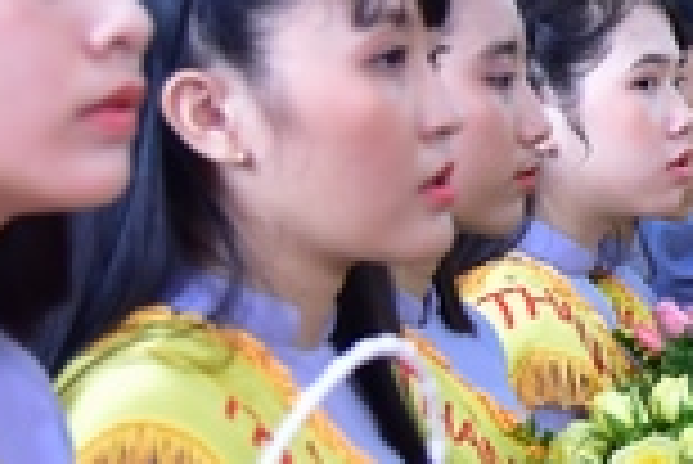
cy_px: 144
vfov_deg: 8.6
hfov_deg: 12.1
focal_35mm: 160
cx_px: 1089
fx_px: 3083
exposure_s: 1/20
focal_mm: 38
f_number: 4
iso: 640
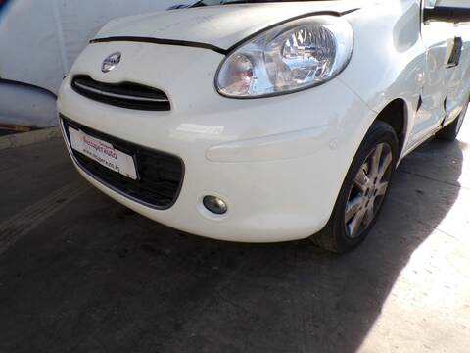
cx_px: 235
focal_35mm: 24
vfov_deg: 56.8
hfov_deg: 71.6
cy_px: 176
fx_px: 326
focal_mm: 4.3
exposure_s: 1/160
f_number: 5.8
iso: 100
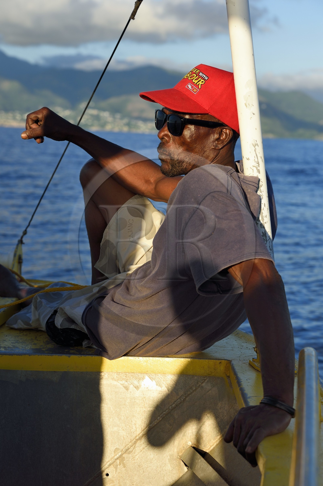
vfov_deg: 26.0
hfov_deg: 17.5
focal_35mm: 78
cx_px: 162
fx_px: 1051
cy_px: 243
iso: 400
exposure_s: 1/1000
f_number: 6.3
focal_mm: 78
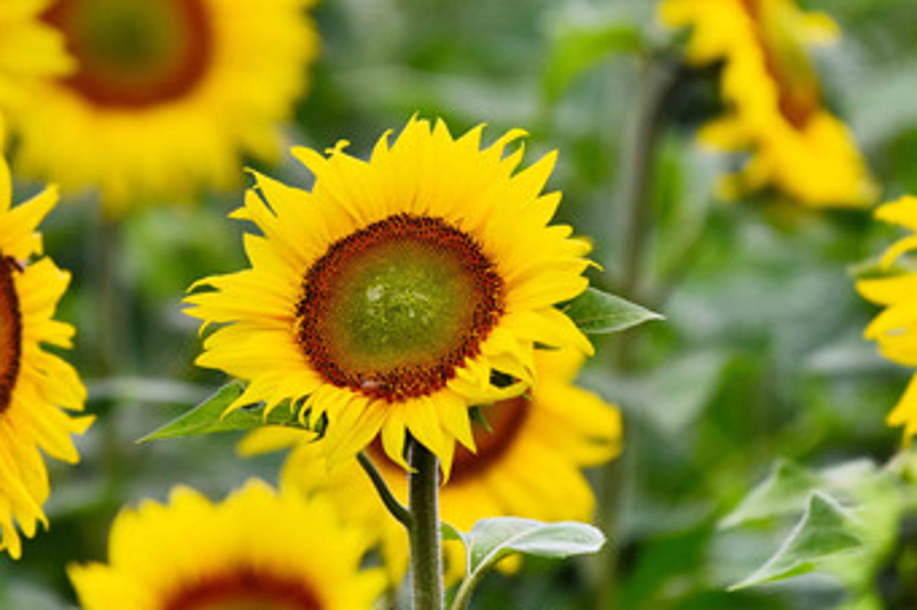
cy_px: 277
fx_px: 22404
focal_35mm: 880
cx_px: 293
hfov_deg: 2.3
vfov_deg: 1.6
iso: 800
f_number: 5.6
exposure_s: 1/500
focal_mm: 500
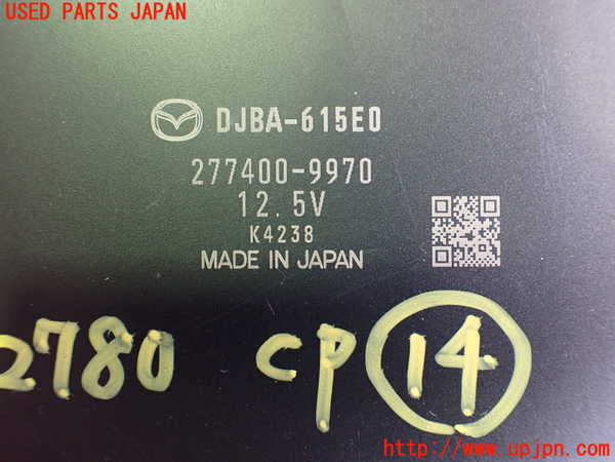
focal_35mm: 30
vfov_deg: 46.8
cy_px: 231
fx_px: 533
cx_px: 308
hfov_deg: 60.0
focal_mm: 5.4
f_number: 2.3
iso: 800
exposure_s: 1/30
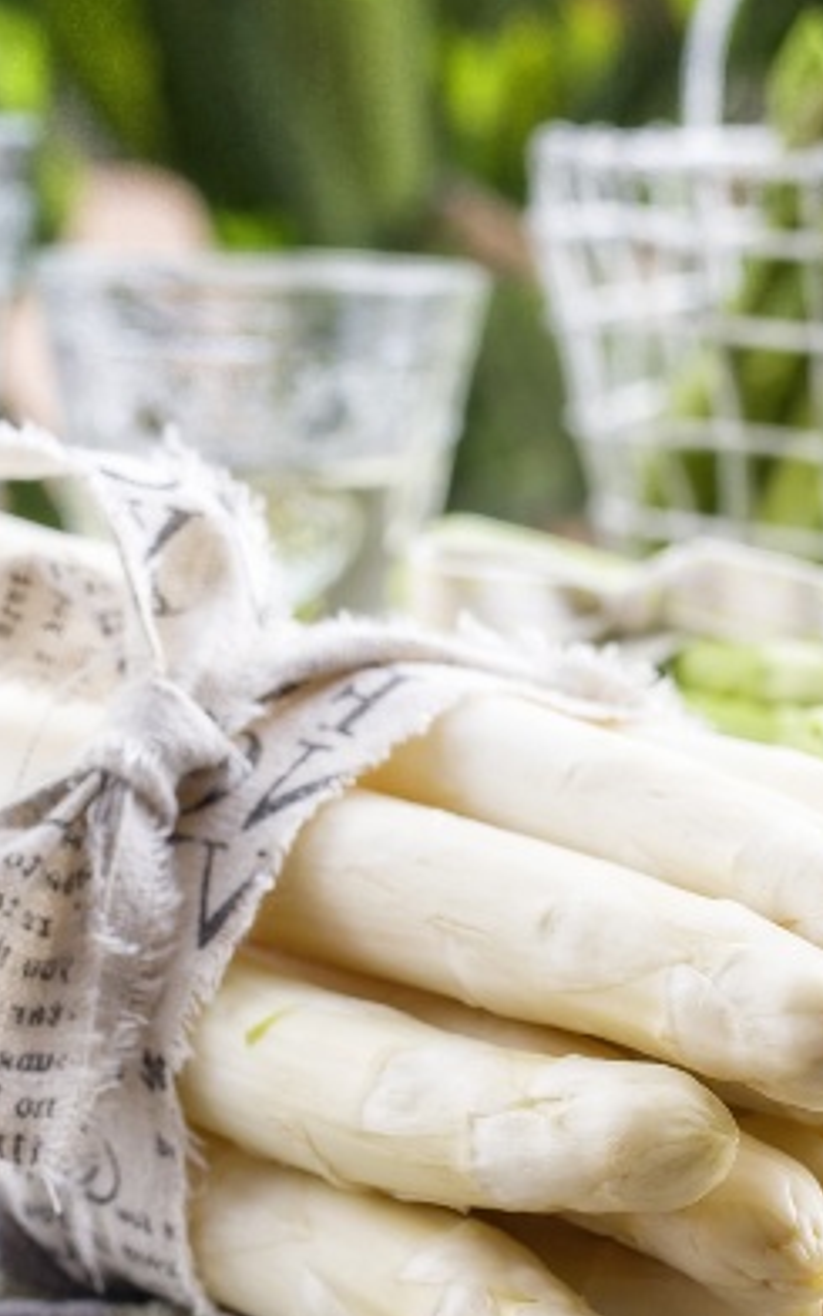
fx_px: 4199
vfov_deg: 17.8
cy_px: 896
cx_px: 663
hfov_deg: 11.2
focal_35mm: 117
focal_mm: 50
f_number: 6.3
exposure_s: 1/200
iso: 100
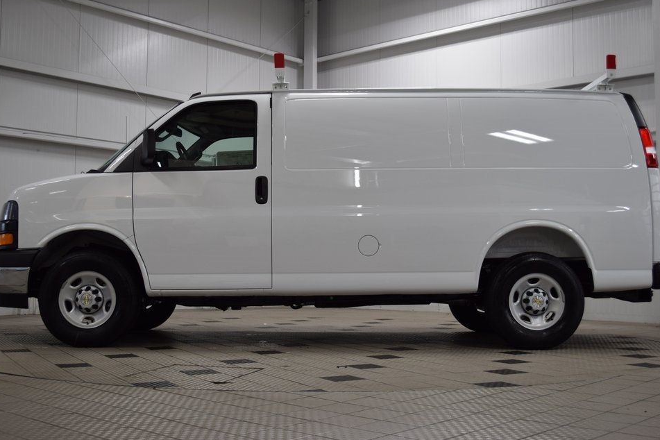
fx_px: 770
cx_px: 326
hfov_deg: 46.4
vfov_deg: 31.9
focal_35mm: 42
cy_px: 210
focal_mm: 26
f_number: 4.2
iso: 400
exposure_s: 1/80
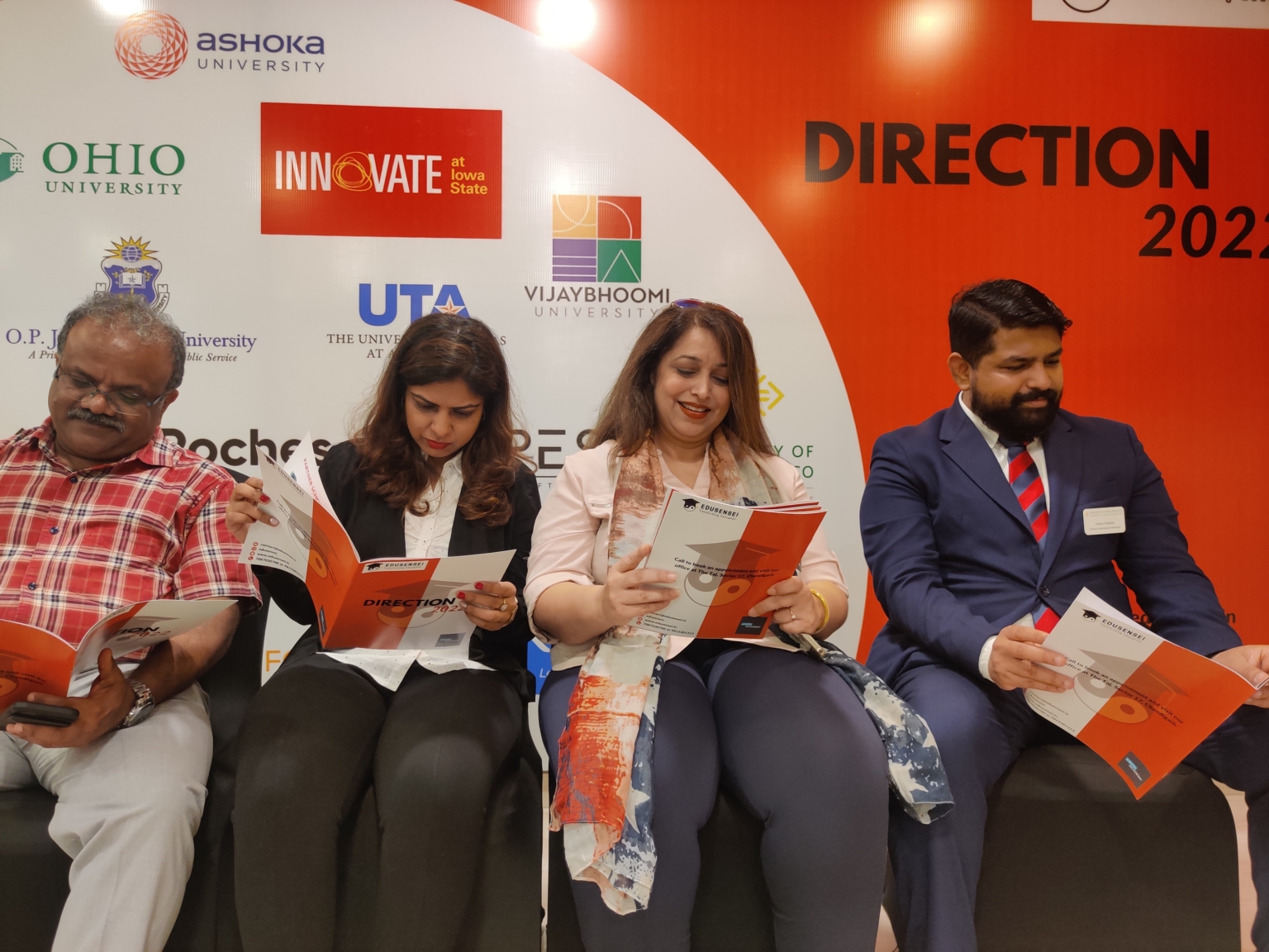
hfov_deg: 65.3
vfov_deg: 51.4
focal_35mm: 27
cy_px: 476
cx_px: 634
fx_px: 990
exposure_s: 1/50
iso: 320
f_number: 1.65
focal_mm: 4.75
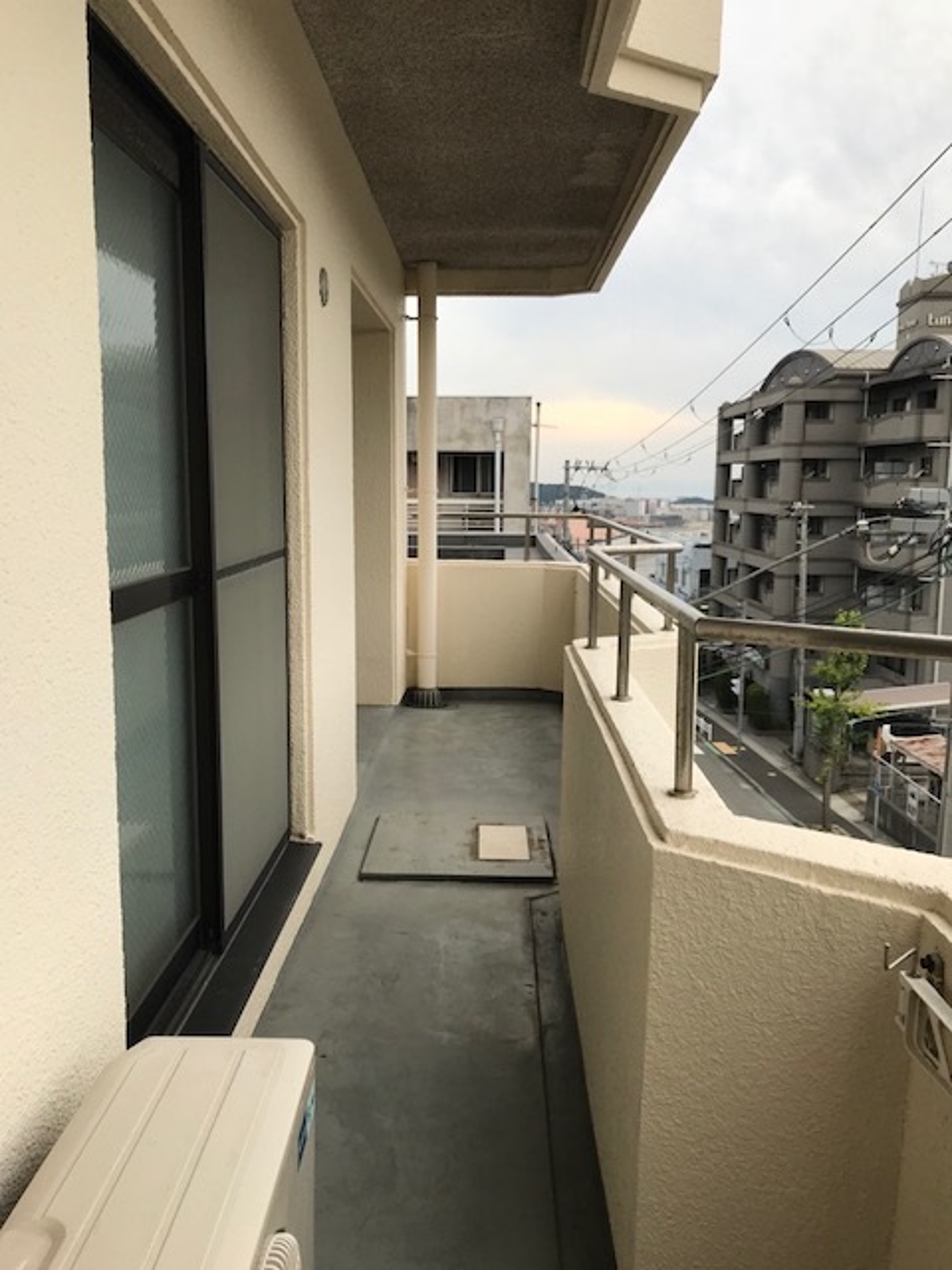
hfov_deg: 49.7
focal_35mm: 28
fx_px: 1027
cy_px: 635
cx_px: 476
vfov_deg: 63.4
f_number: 1.8
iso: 20
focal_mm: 3.99
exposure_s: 1/394
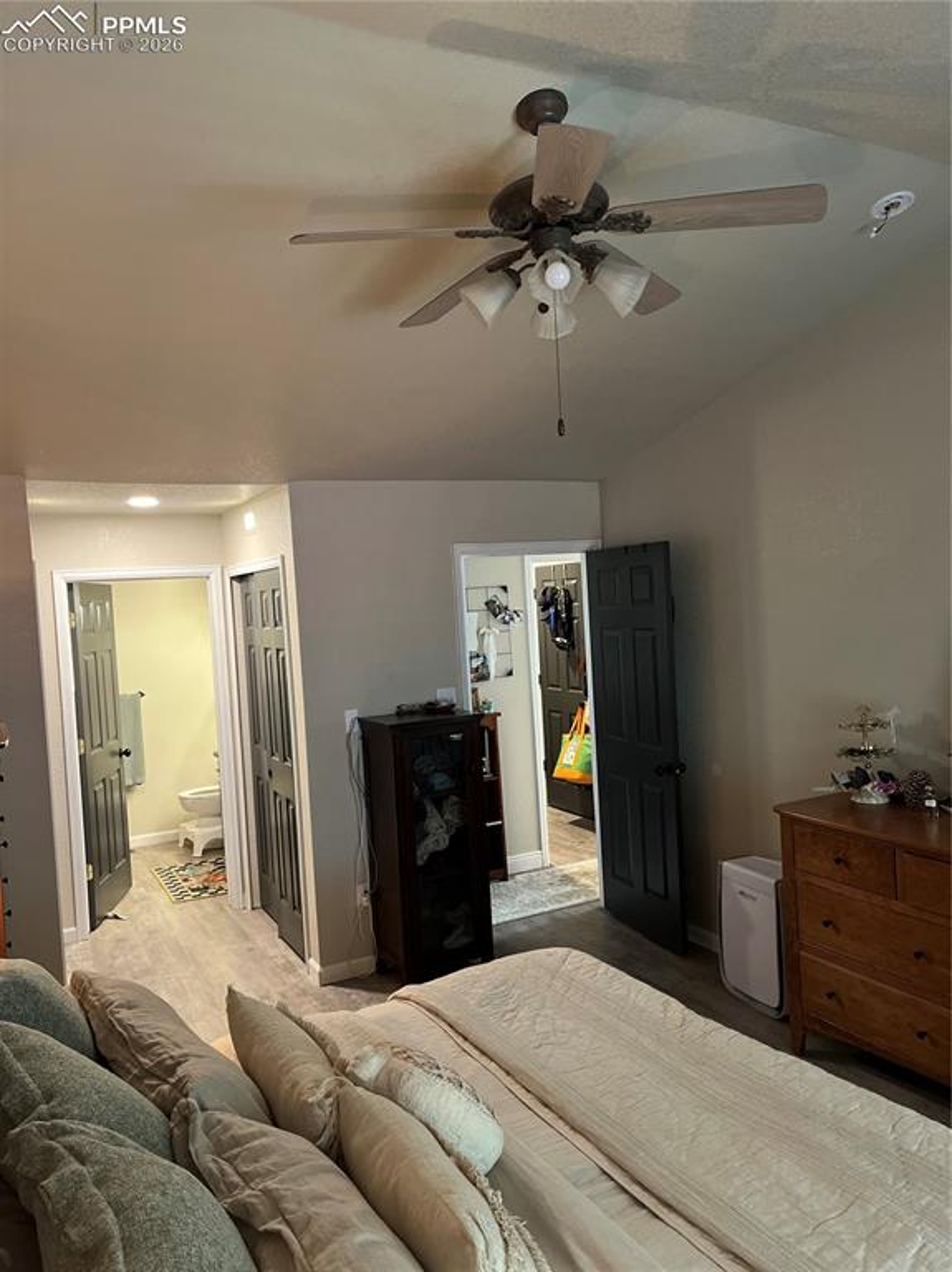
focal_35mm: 26
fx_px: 954
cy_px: 636
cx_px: 476
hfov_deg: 53.0
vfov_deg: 67.3
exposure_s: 1/40
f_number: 1.6
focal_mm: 5.1
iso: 400
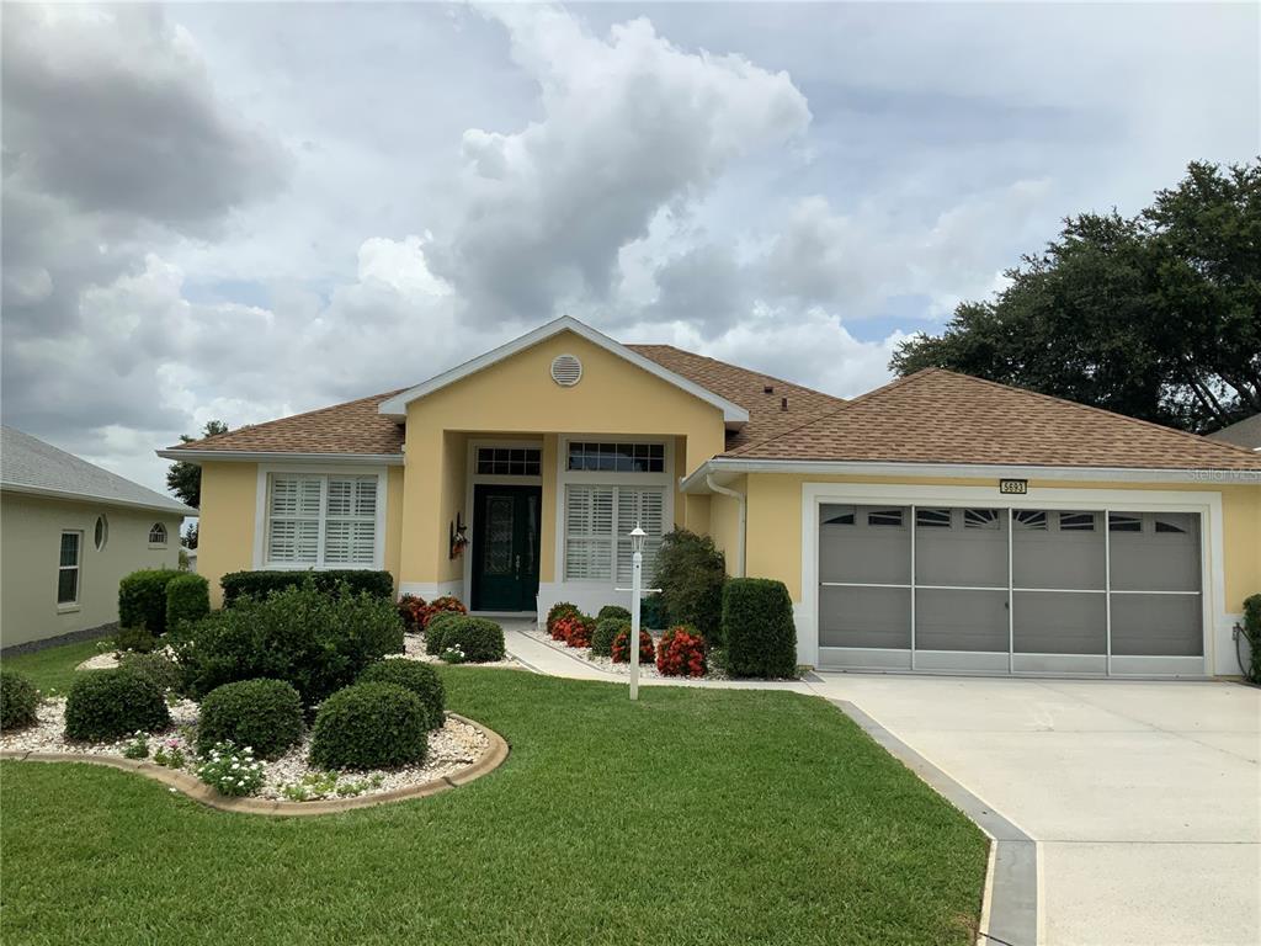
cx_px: 630
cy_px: 473
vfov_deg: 48.2
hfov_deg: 61.7
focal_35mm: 29
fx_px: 1056
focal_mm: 3
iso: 20
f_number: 1.8
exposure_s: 1/4065
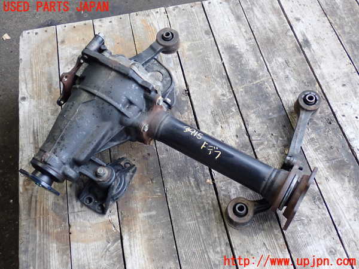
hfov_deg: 42.9
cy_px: 134
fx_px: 456
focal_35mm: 44
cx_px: 180
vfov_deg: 32.9
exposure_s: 1/40
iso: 500
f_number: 2.9
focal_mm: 7.84
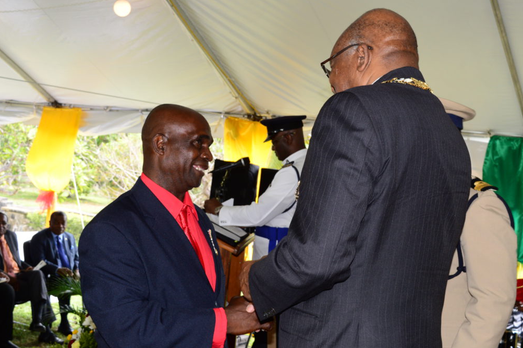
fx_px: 711
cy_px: 177
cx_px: 264
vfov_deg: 27.5
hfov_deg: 40.4
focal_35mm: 49
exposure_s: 1/100
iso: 400
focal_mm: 32
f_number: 10
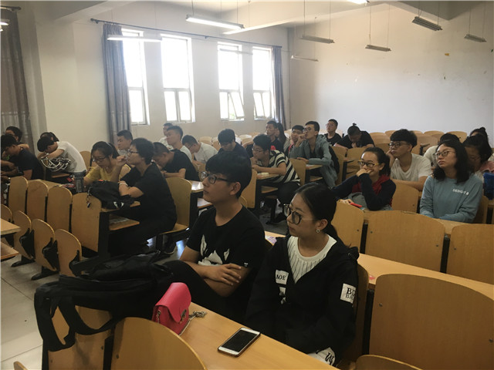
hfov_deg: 61.7
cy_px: 185
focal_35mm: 29
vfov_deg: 48.2
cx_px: 247
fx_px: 414
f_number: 2.2
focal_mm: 4.15
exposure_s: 1/33
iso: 40
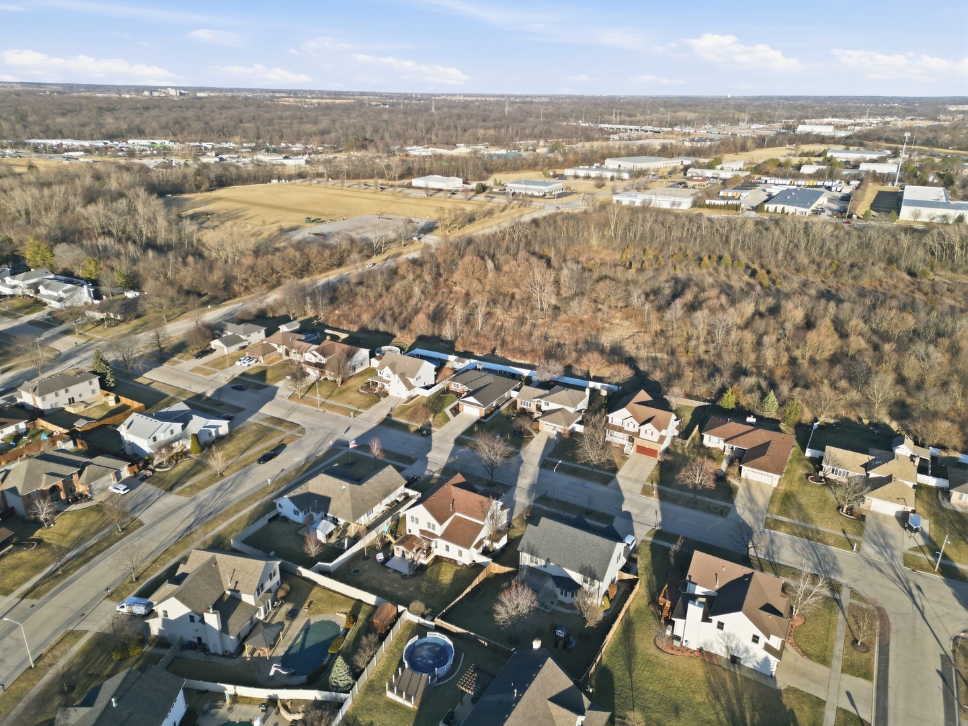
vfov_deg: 56.8
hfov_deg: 71.6
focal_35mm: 24
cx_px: 484
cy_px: 363
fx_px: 671
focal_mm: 6.7
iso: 200
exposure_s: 1/2000
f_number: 1.7
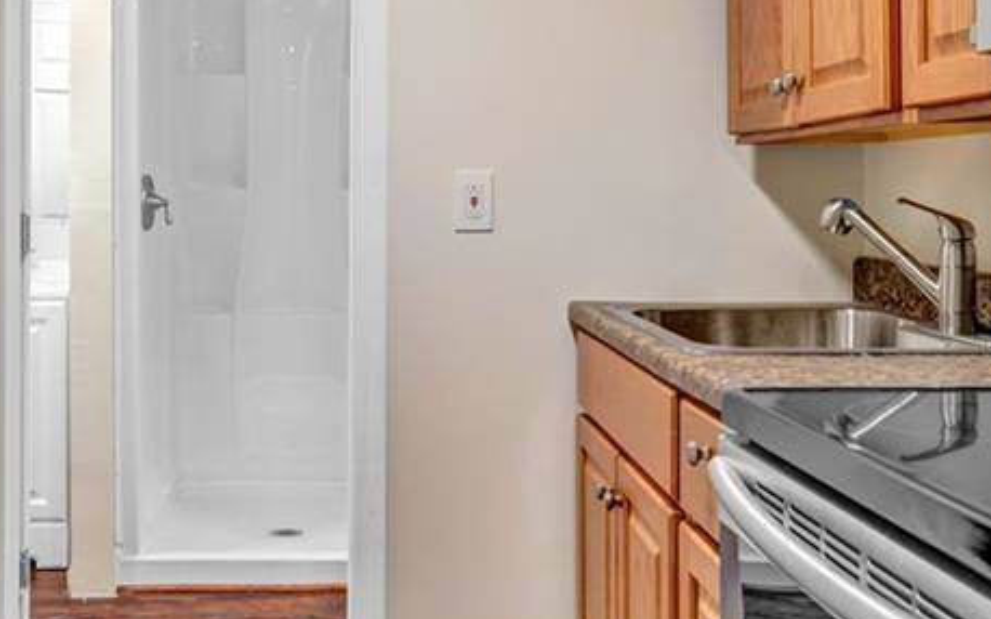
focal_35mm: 41
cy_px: 209
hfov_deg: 47.7
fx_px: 1107
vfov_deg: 31.0
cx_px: 366
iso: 100
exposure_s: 1/3.33
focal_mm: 12
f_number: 8
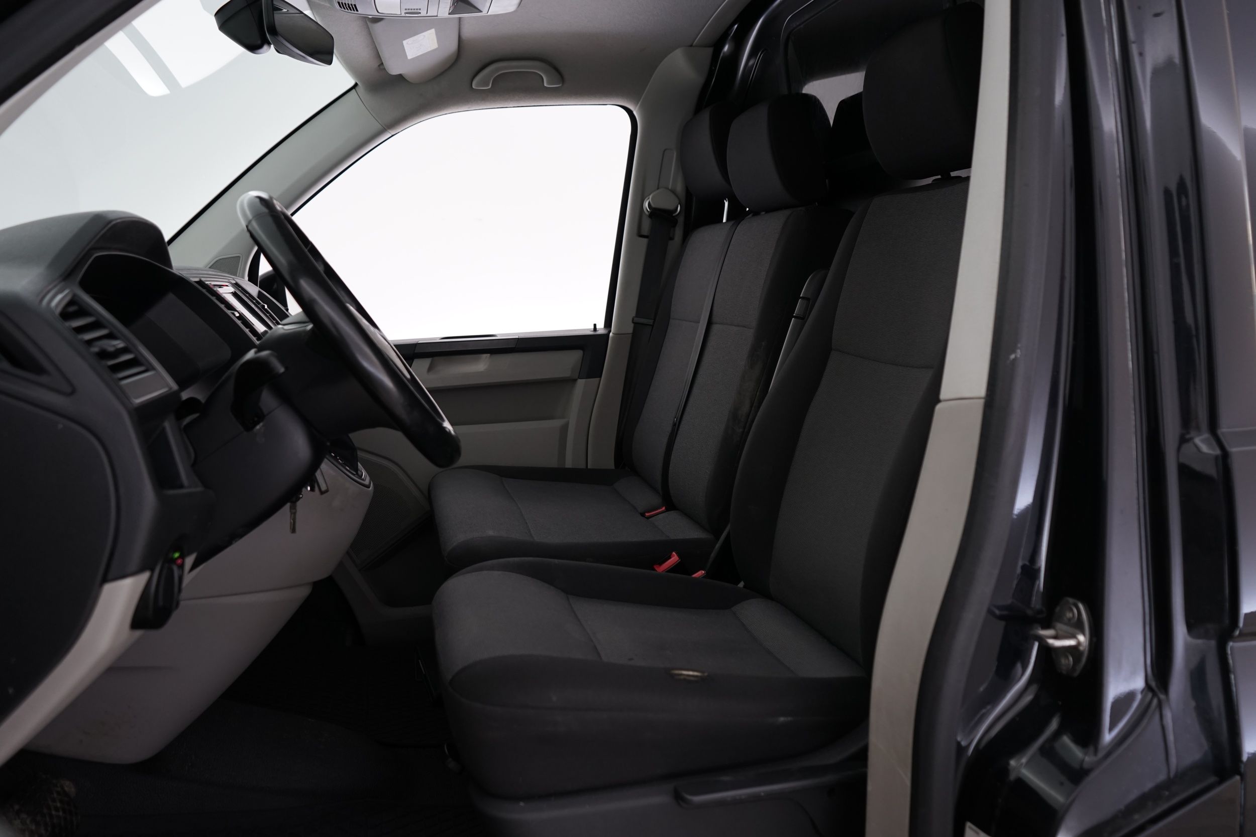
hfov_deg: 65.5
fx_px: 977
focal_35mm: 28
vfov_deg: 46.4
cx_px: 628
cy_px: 418
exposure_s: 1/6
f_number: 4.5
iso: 500
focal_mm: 28
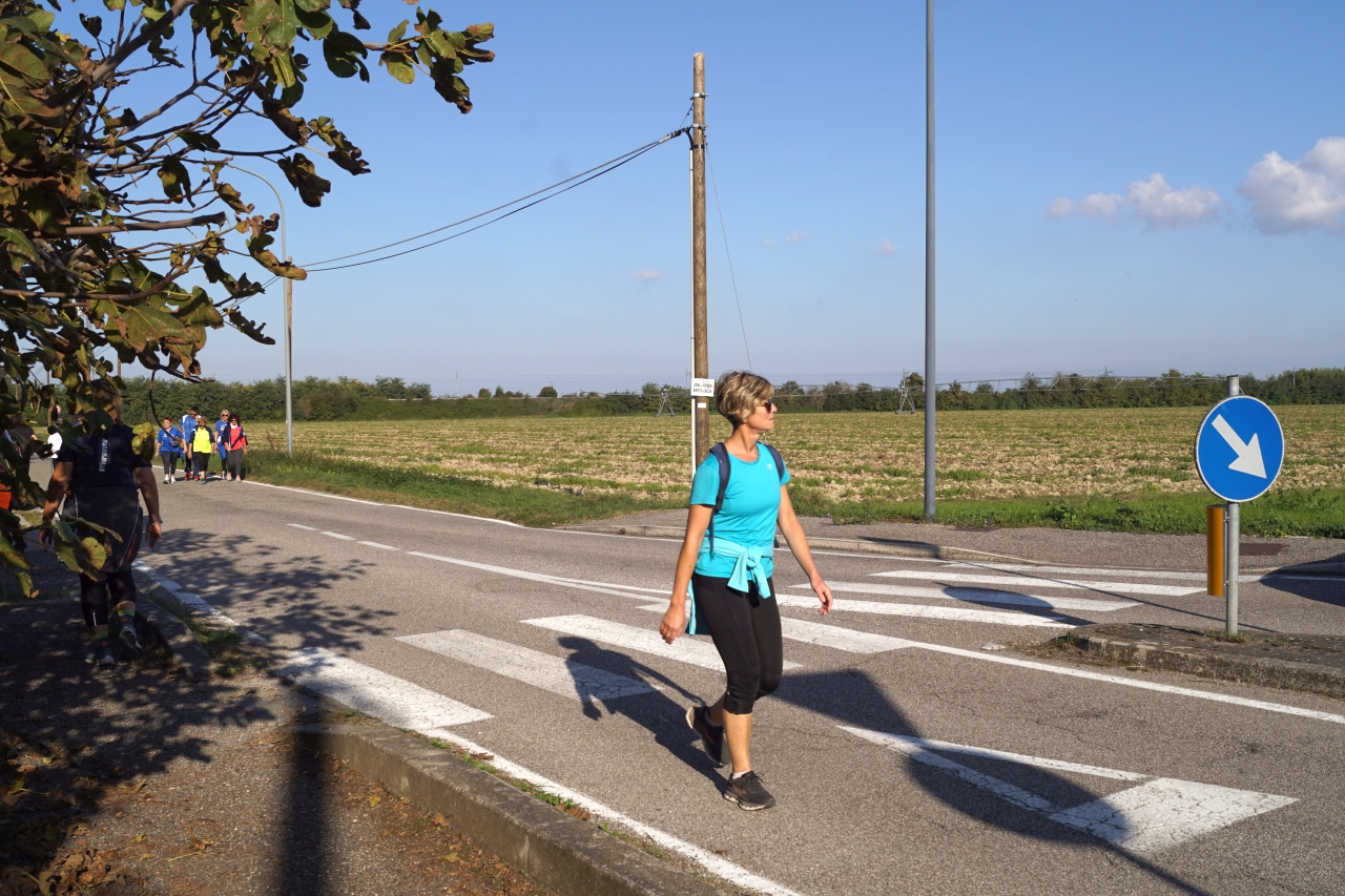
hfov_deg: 53.1
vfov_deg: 36.9
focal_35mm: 36
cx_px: 672
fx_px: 1345
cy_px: 448
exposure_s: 1/250
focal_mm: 24
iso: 100
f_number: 11
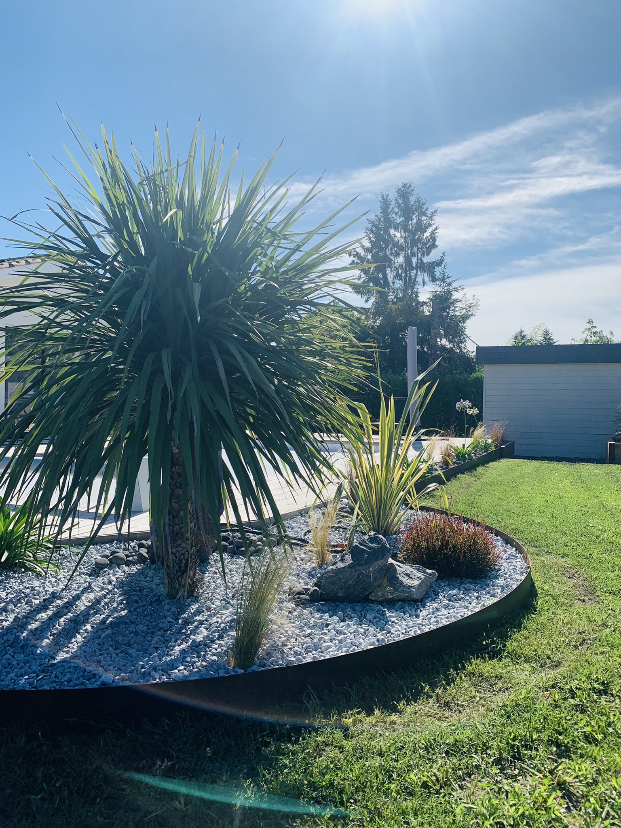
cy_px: 414
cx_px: 310
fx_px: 622
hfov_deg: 53.1
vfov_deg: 67.3
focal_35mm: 26
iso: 25
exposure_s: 1/4098
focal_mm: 4.25
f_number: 1.8
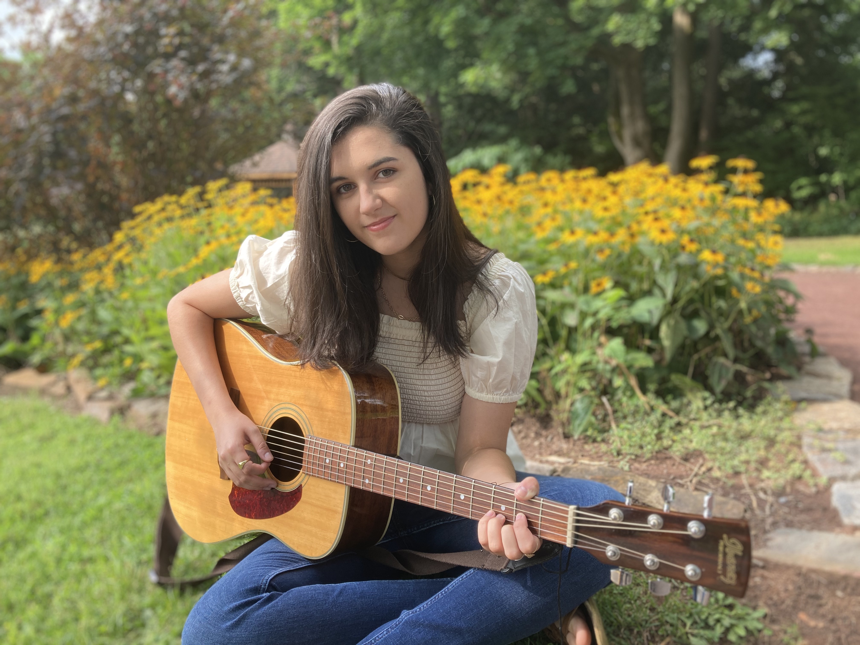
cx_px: 430
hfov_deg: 63.4
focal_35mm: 28
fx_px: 696
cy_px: 322
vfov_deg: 49.7
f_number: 1.8
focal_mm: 3.99
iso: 20
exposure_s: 1/175
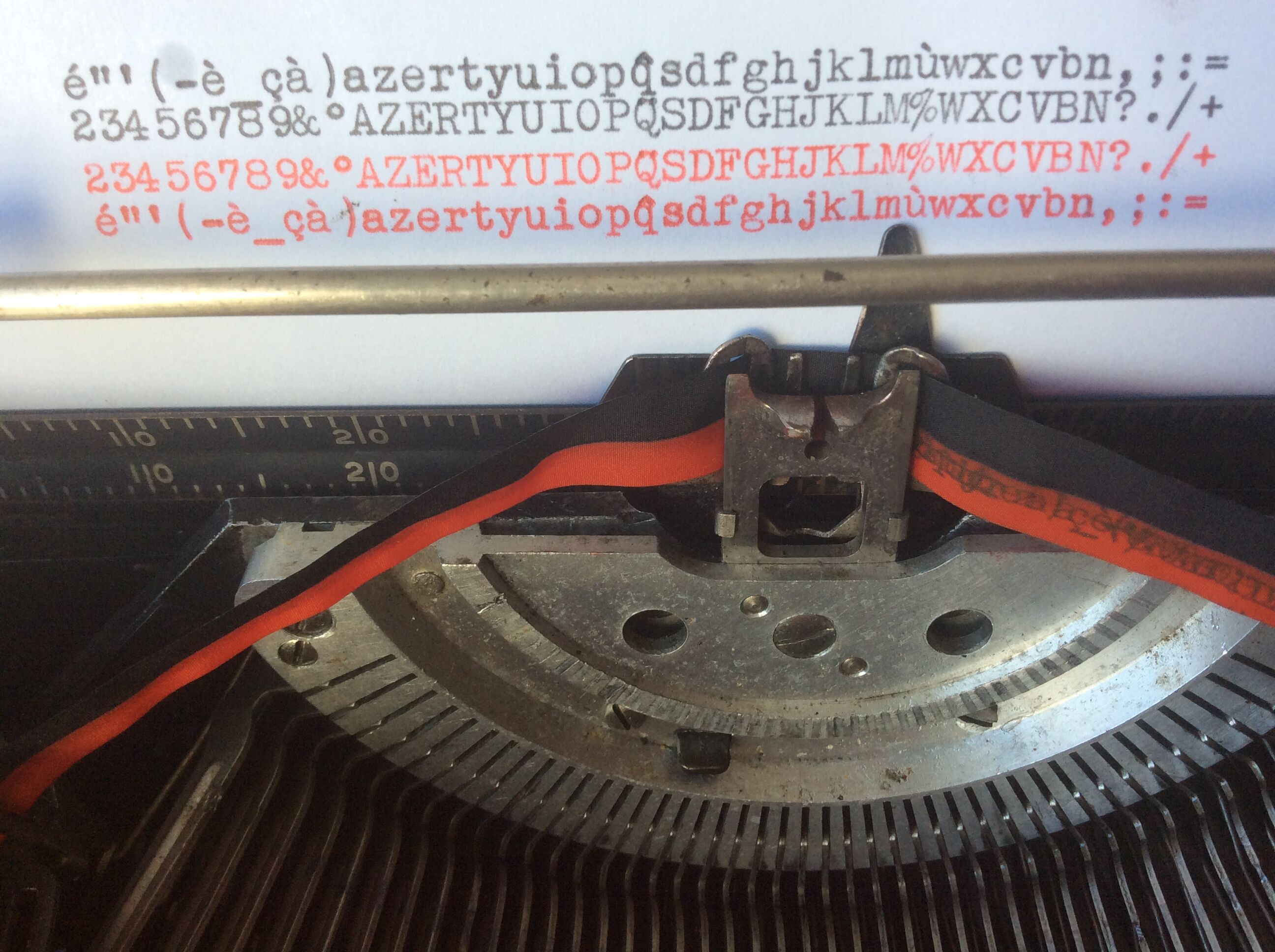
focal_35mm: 32
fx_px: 1177
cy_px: 476
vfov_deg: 44.1
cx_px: 638
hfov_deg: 56.9
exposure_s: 1/50
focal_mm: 3.3
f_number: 2.4
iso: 40
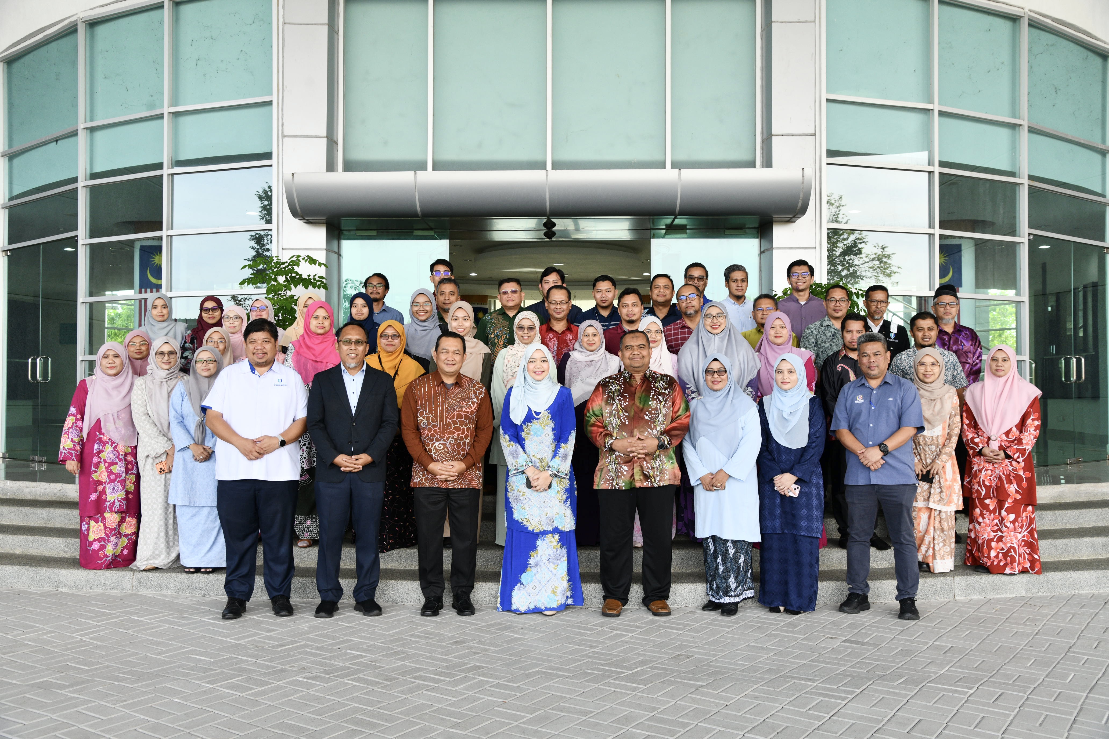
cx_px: 554
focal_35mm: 32
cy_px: 370
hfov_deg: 58.7
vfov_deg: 41.1
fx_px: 986
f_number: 5.6
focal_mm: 32
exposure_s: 1/160
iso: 500
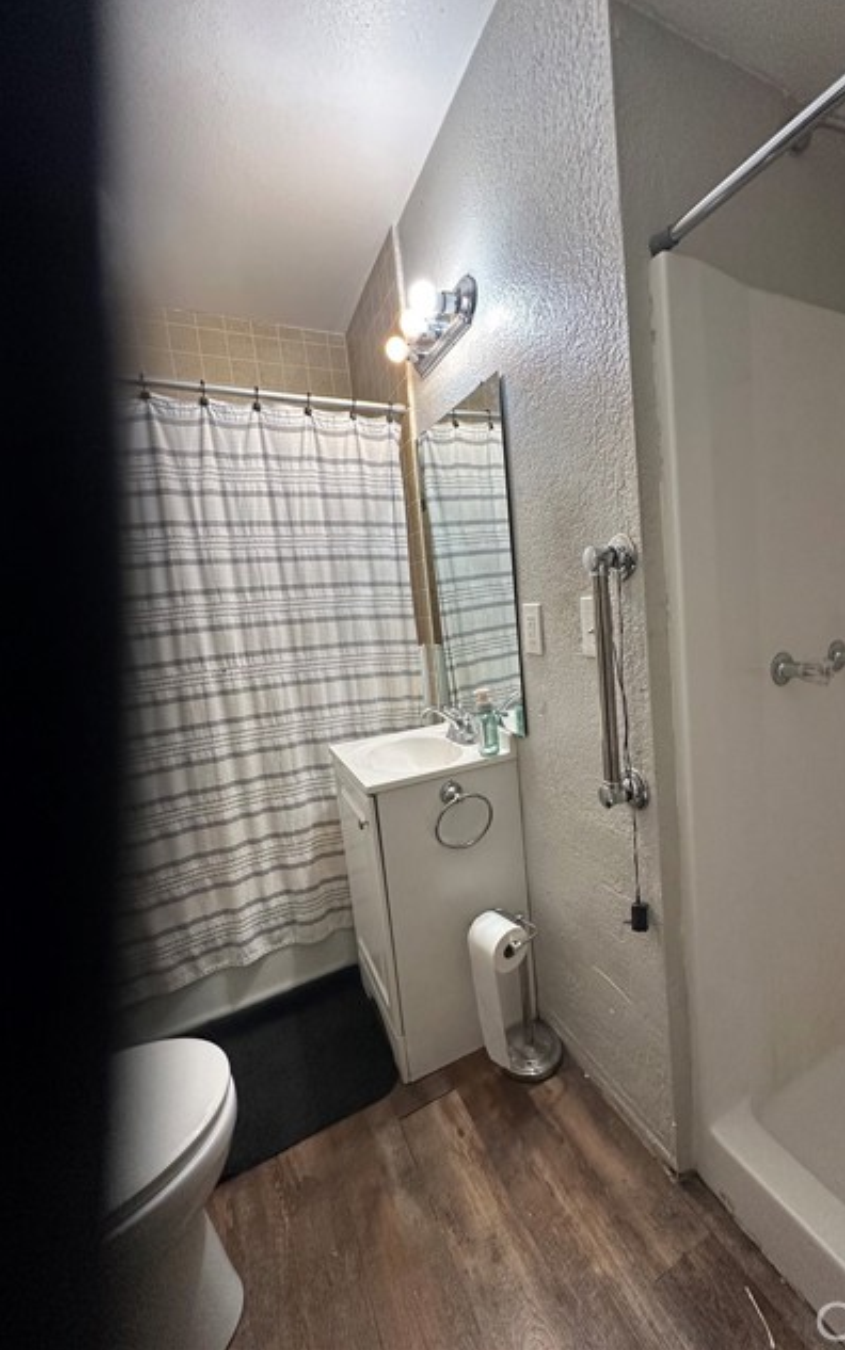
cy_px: 670
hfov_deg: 74.0
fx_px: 552
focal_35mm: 15
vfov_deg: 101.4
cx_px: 510
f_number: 2.2
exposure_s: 1/120
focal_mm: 2.22
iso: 250
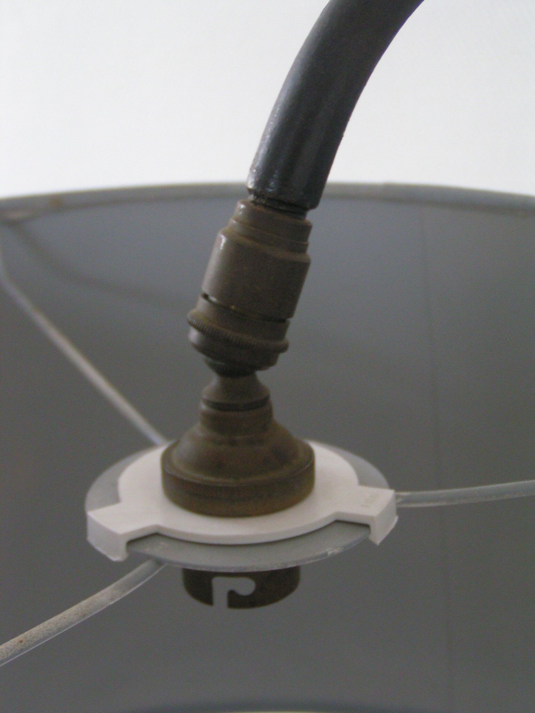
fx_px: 1298
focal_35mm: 63
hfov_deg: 23.3
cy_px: 356
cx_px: 268
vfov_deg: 30.7
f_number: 3.2
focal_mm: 9.7
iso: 200
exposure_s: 1/40
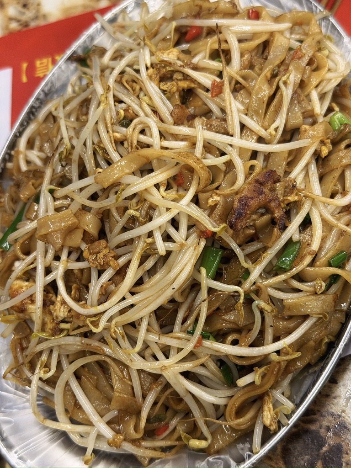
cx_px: 176
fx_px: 649
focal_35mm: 48
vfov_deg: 39.7
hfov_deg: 30.3
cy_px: 234
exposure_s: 1/33
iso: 250
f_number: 1.78
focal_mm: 6.76
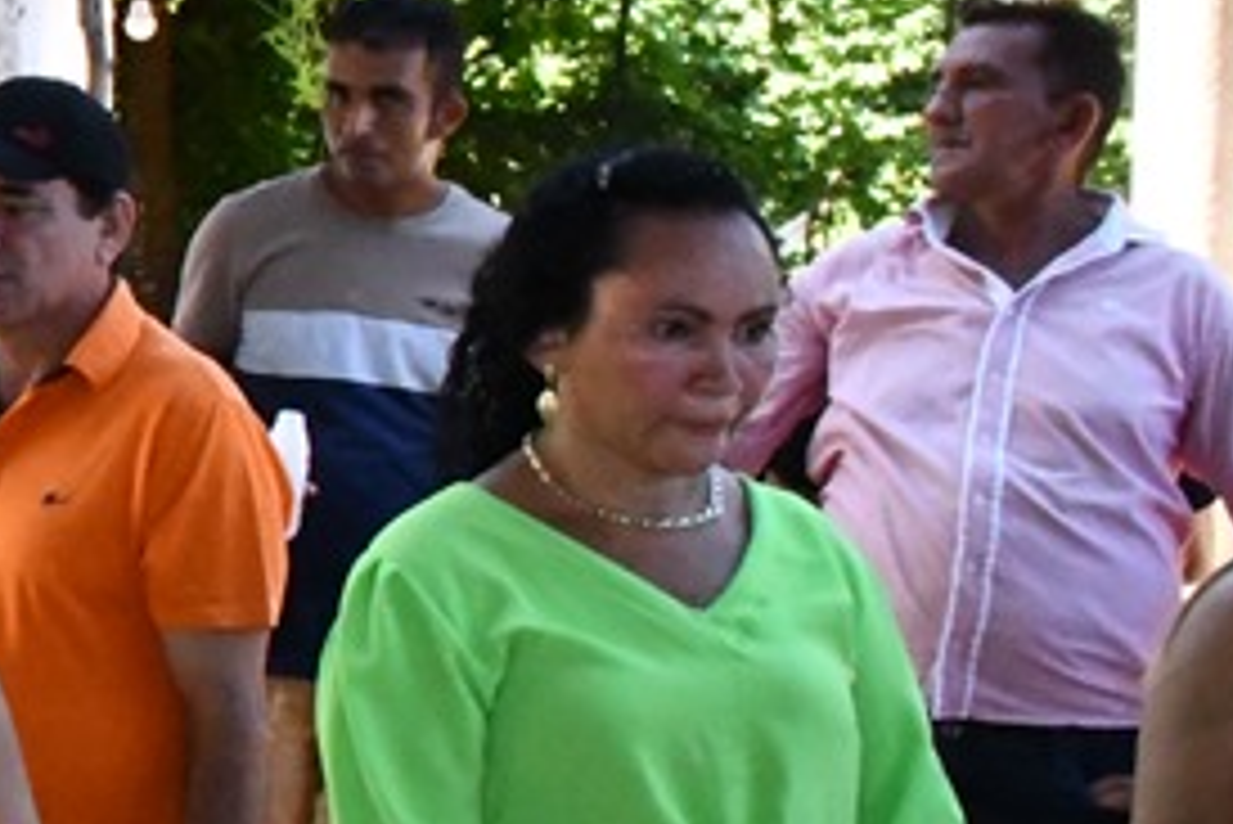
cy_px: 349
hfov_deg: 16.8
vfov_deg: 13.6
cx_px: -968
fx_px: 3461
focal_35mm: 101
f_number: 22
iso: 8000
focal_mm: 18
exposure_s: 1/250
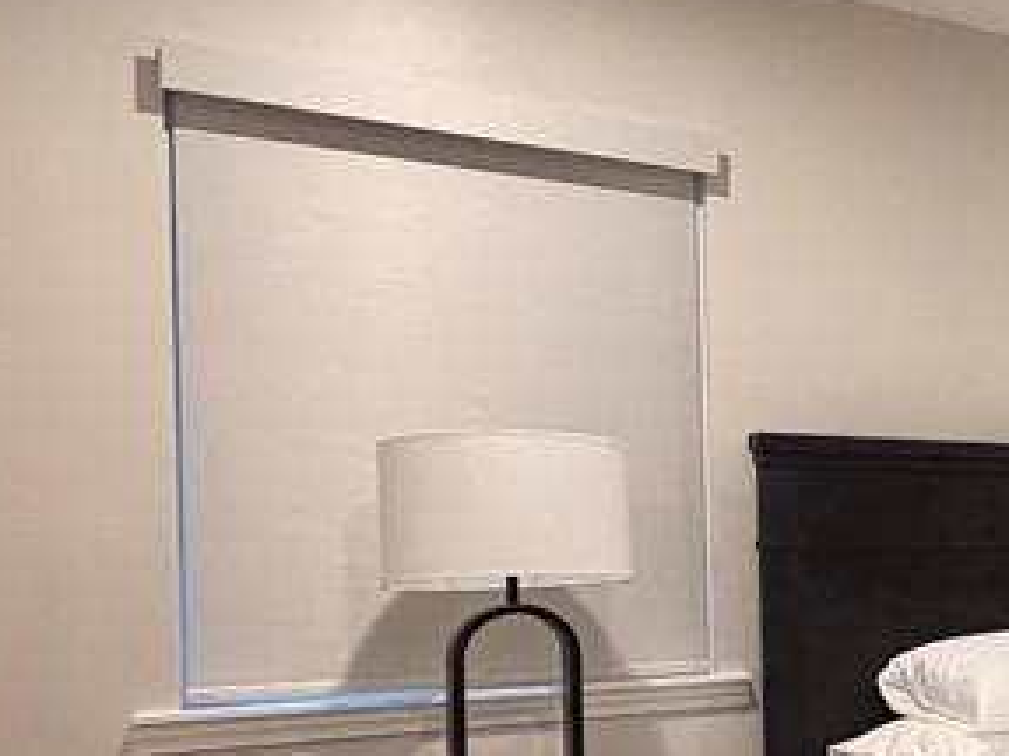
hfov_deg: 27.6
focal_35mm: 50
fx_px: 1457
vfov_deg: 28.6
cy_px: 570
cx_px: 1473
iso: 400
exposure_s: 1/60
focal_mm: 2.22
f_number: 2.2
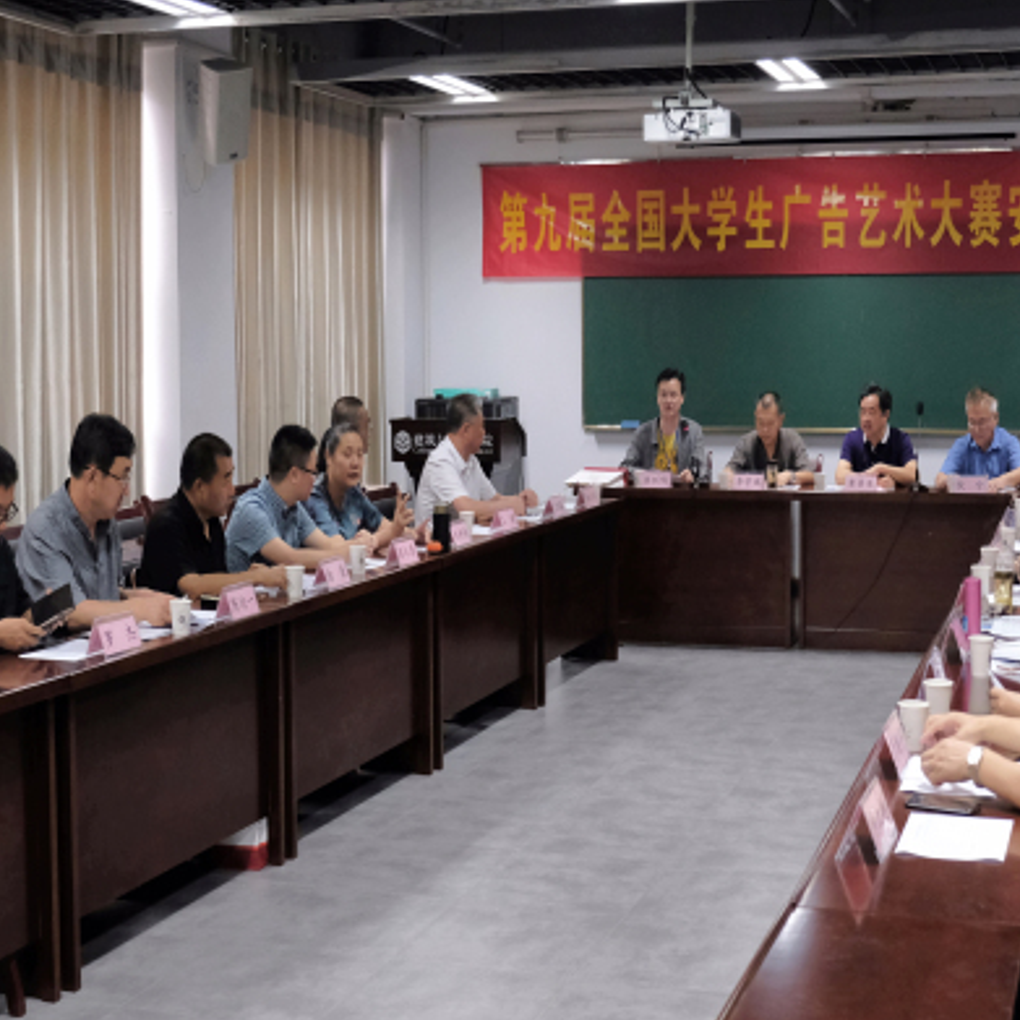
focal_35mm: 47
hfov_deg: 35.9
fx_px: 1567
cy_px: 503
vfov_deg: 36.1
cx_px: 613
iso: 1600
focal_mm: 24.3
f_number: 3.2
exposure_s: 1/105
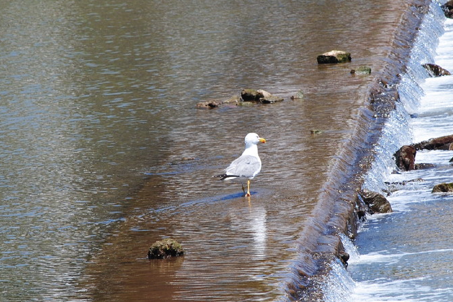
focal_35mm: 577
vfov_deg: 2.4
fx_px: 7262
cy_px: 163
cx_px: 249
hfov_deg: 3.6
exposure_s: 1/250
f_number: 10
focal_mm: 200
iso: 200
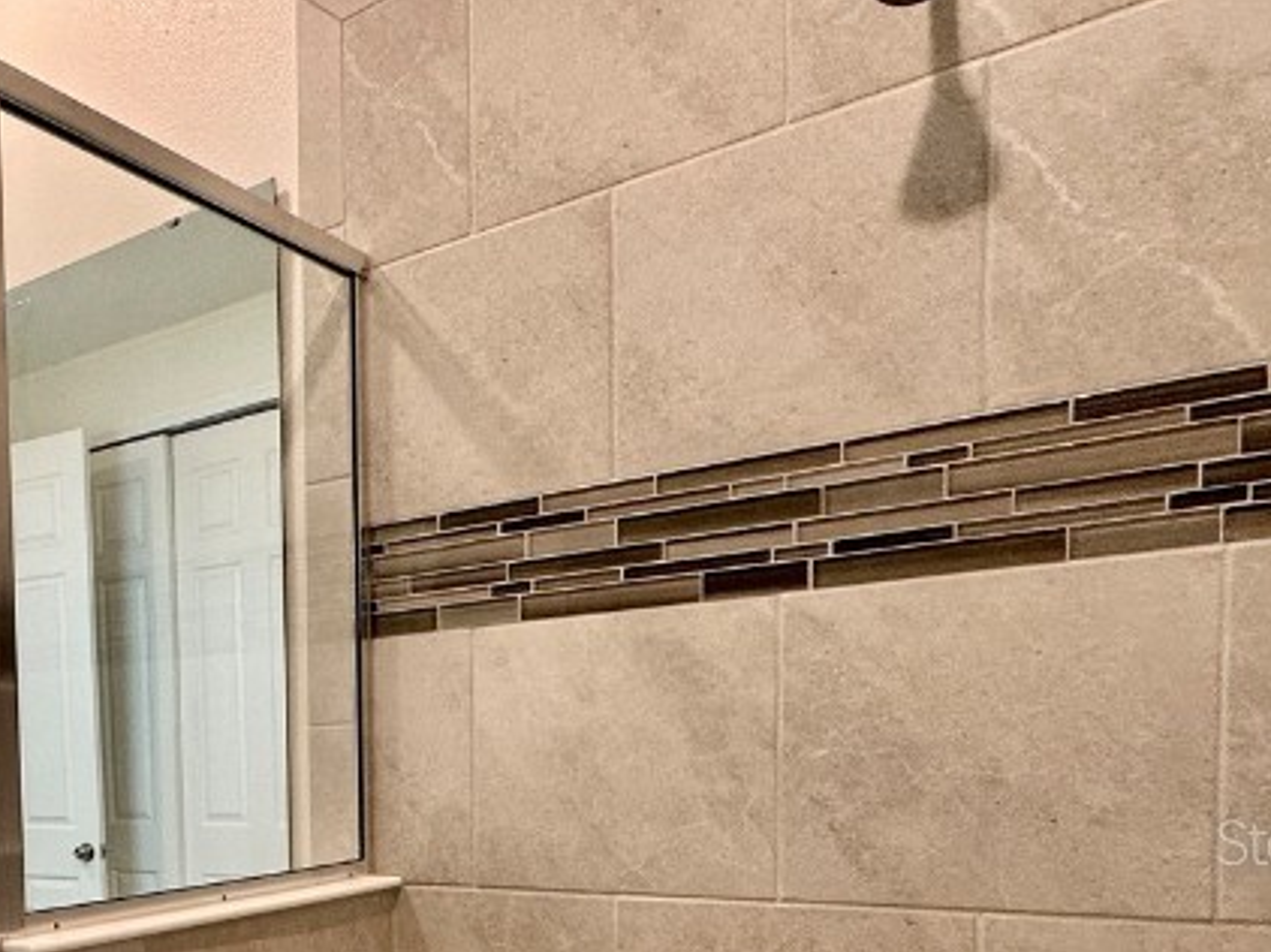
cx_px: -42
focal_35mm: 34
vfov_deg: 39.1
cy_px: 841
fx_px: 1248
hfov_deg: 44.5
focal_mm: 2.22
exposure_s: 1/120
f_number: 2.2
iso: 125
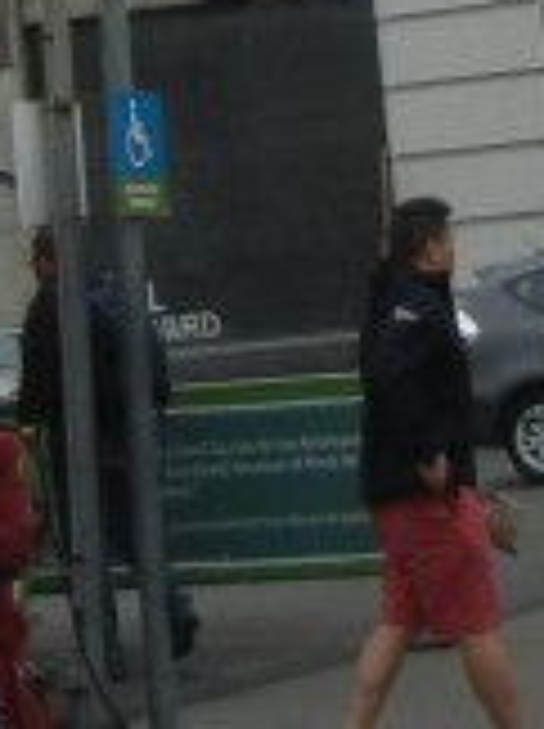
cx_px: 229
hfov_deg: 7.8
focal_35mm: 190
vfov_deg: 9.6
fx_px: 3992
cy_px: -783
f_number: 7
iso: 160
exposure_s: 1/541
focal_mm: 5.4
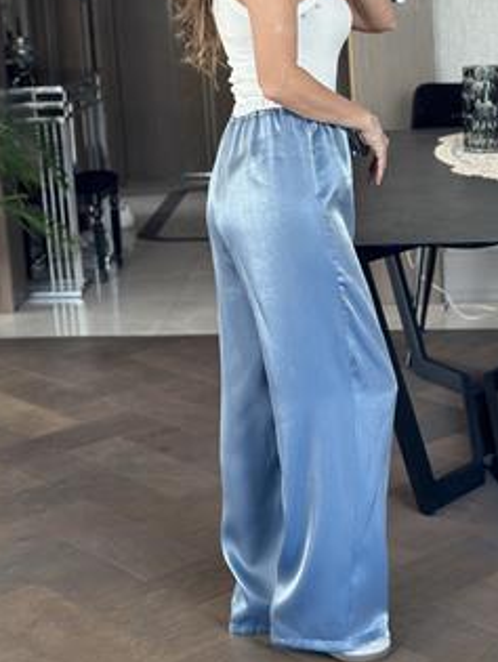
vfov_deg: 25.2
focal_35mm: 77
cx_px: 277
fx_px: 1474
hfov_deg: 19.2
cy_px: 229
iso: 125
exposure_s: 1/63
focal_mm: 6.86
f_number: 1.78
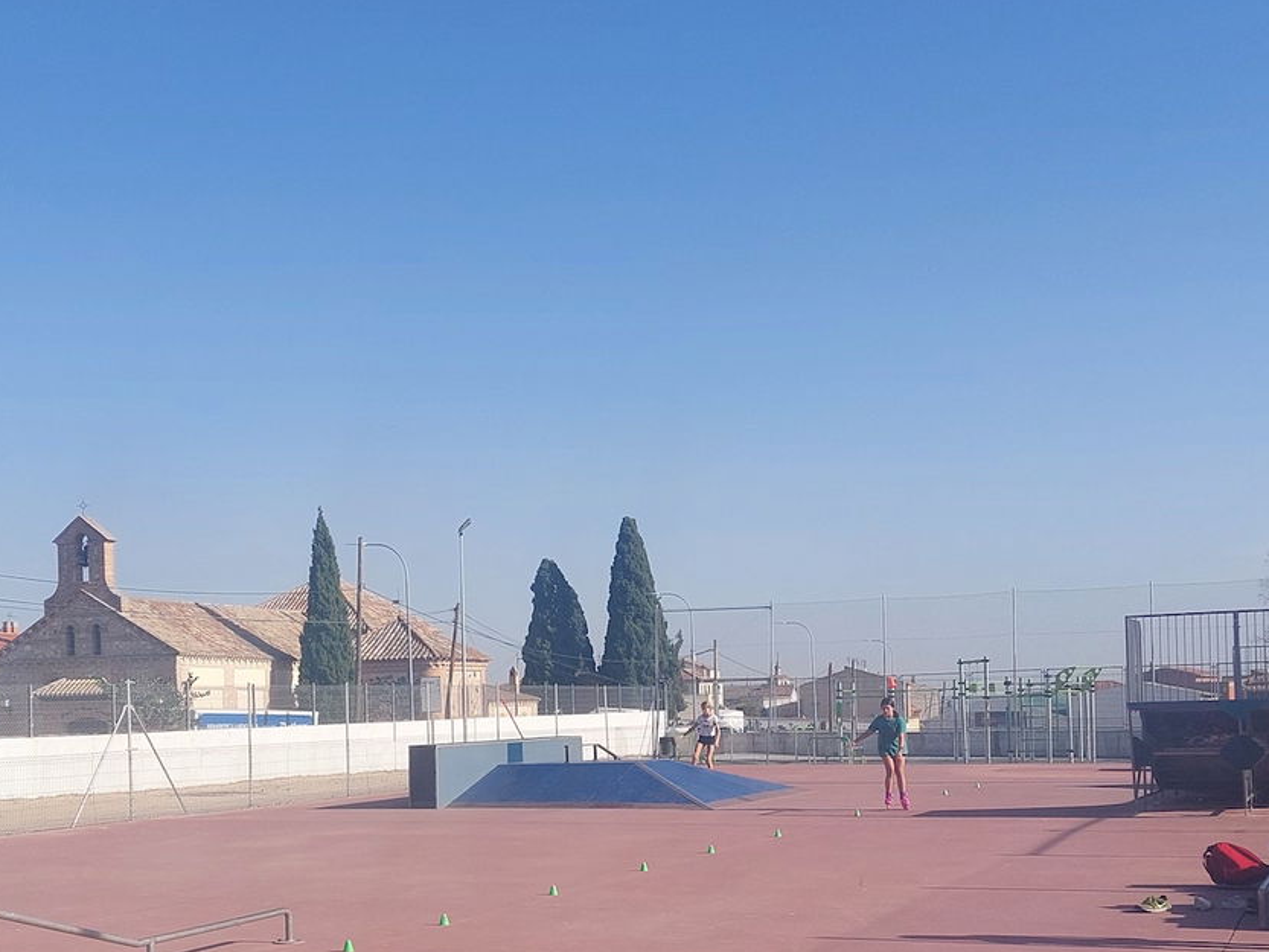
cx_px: 550
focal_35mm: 48
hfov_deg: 39.6
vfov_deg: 29.9
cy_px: 688
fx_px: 1760
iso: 40
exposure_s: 1/1854
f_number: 1.8
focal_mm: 5.23
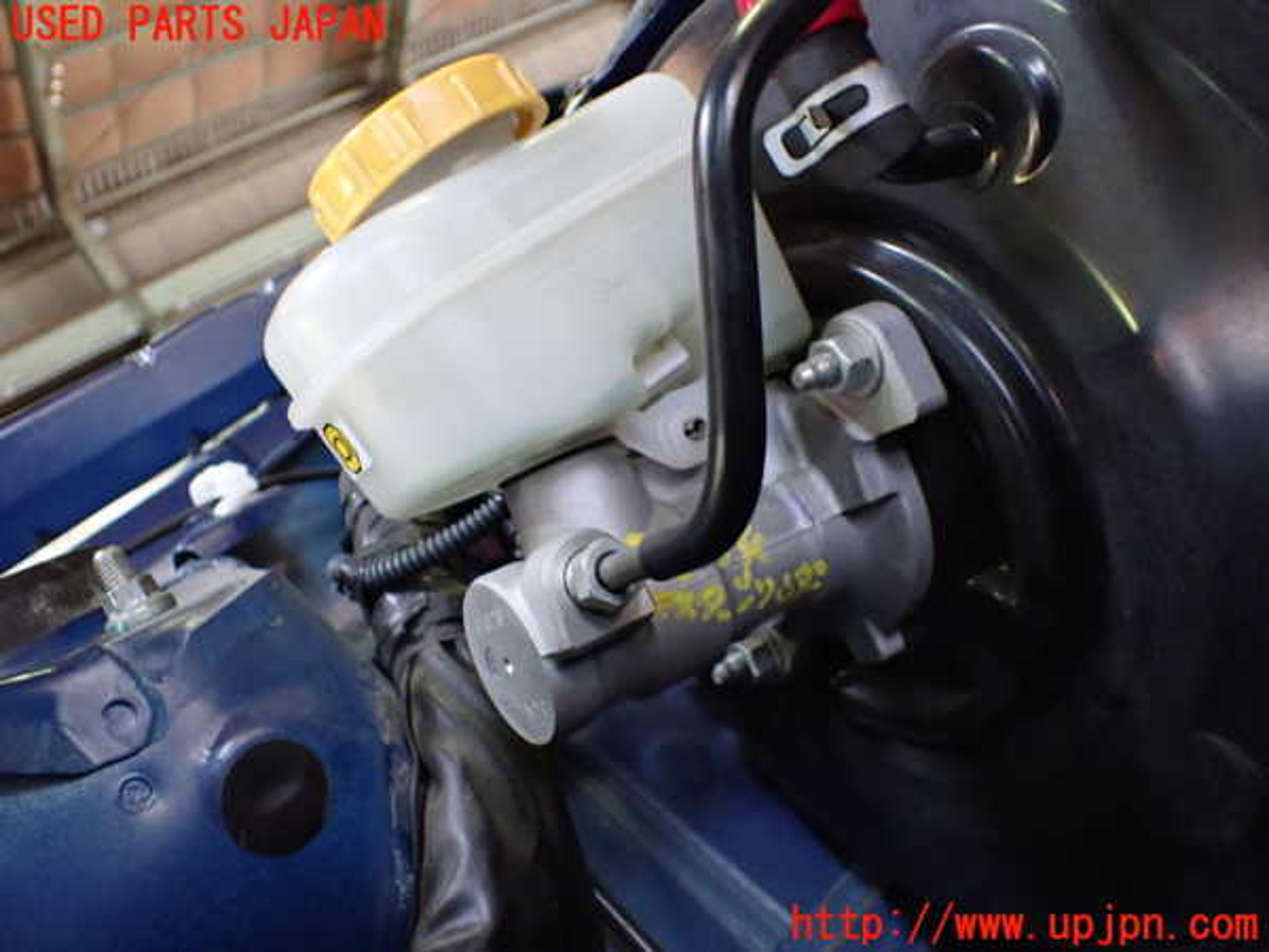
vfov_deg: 46.8
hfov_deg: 60.0
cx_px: 634
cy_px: 476
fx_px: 1100
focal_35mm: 30
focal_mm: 5.4
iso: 800
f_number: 2.3
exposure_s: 1/50
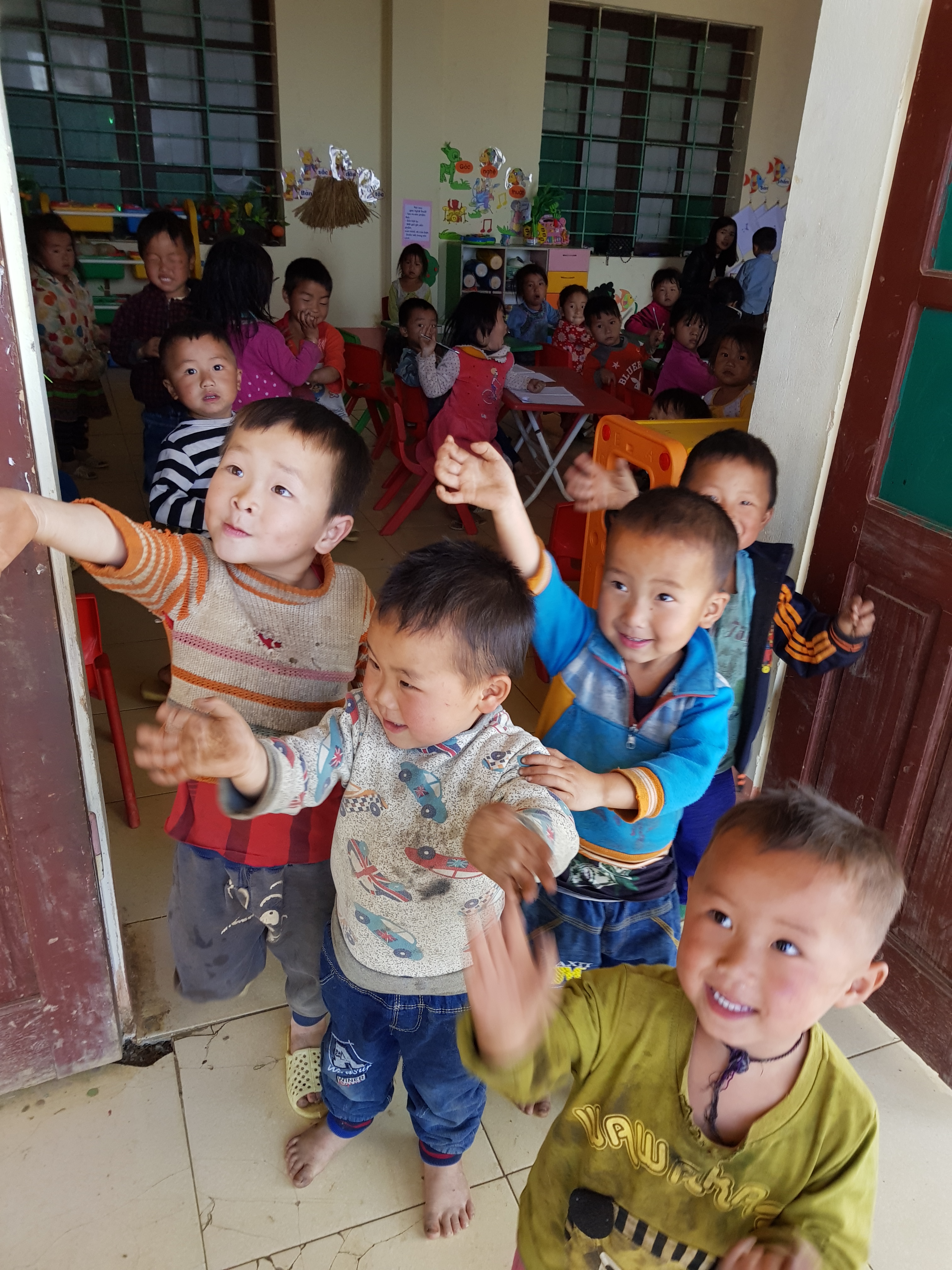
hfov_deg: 53.1
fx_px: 953
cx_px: 476
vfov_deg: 67.3
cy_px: 635
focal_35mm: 26
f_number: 1.7
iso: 64
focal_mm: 4.2
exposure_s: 1/100
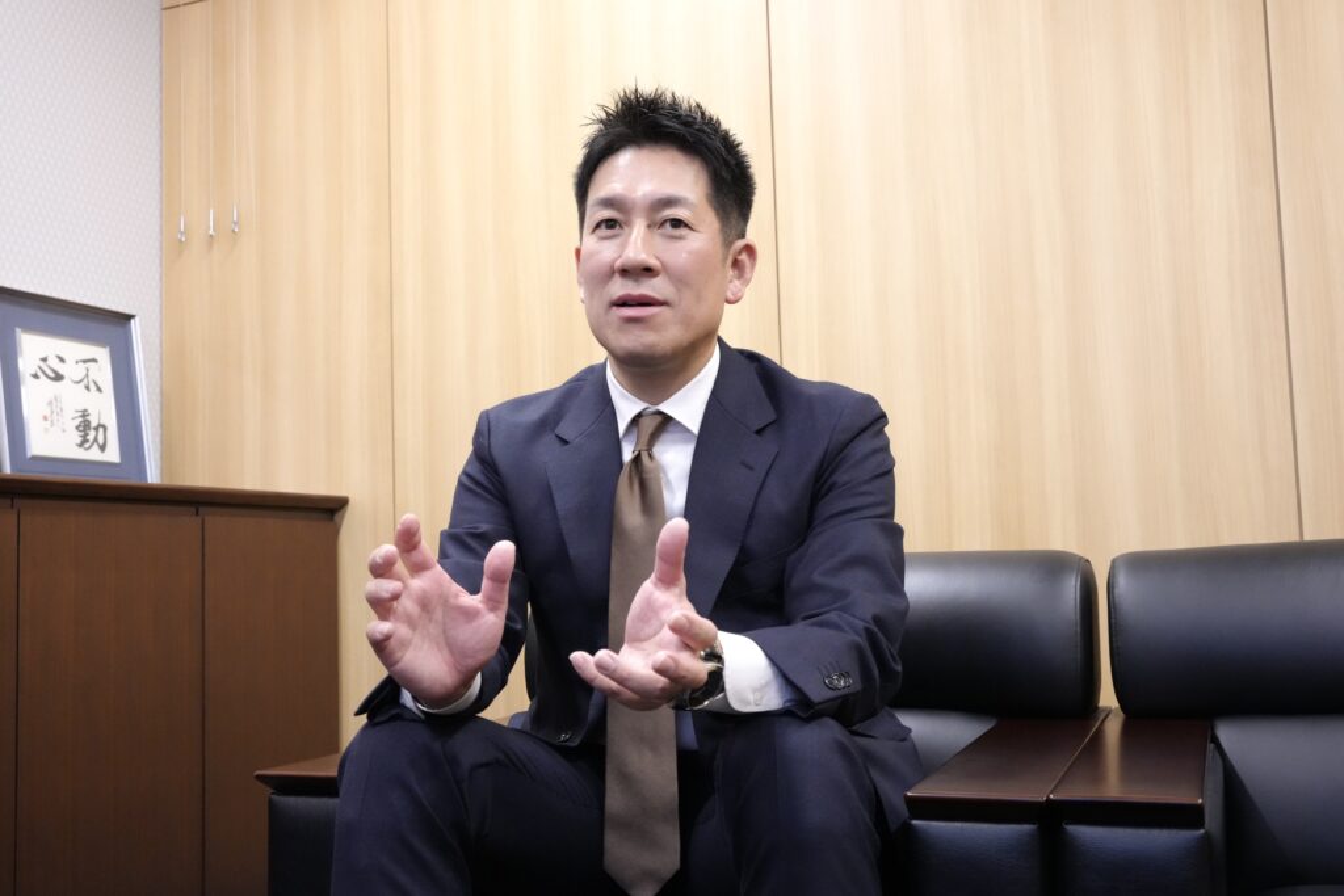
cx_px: 672
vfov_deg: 39.3
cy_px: 448
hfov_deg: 56.4
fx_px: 1254
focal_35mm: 34
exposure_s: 1/100
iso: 6400
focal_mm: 33.6
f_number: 8
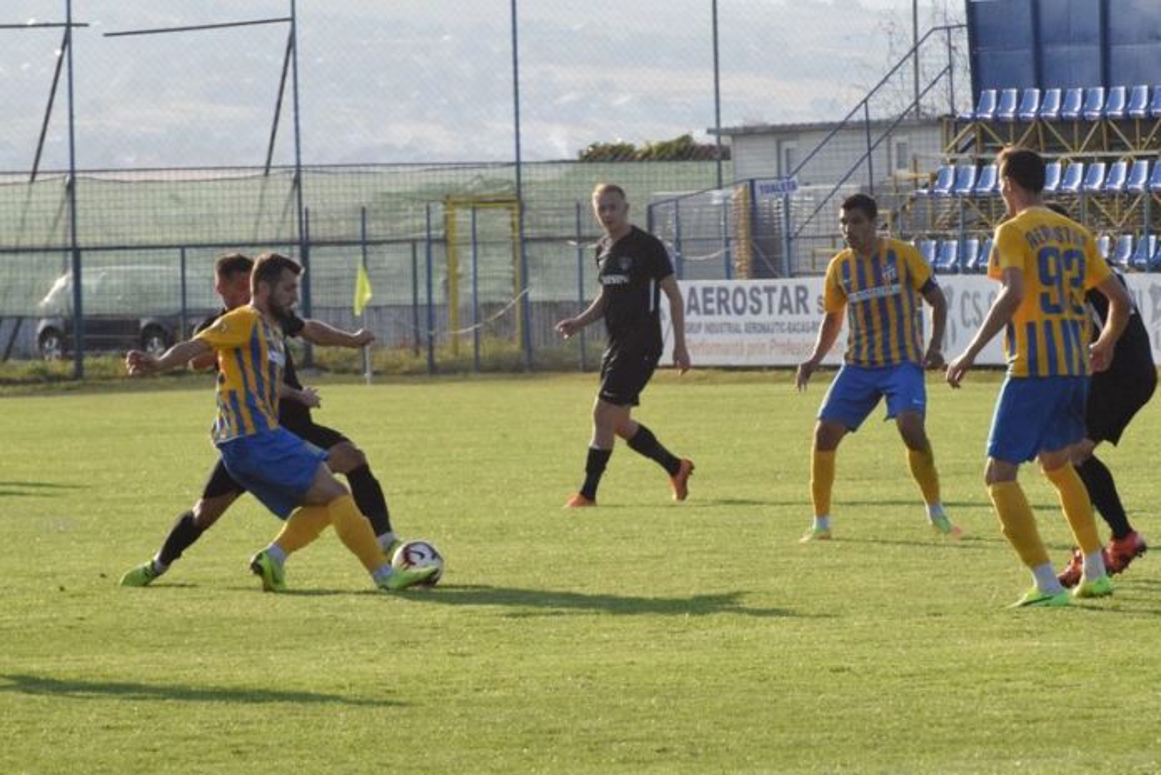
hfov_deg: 6.9
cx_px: 580
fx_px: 9681
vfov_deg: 4.6
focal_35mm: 300
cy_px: 388
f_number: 16
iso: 8000
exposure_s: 1/4000
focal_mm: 200
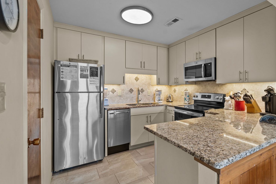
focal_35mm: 17
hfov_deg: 93.0
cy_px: 86
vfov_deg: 70.4
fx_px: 130
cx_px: 150
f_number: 8
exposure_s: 1
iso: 100
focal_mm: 14
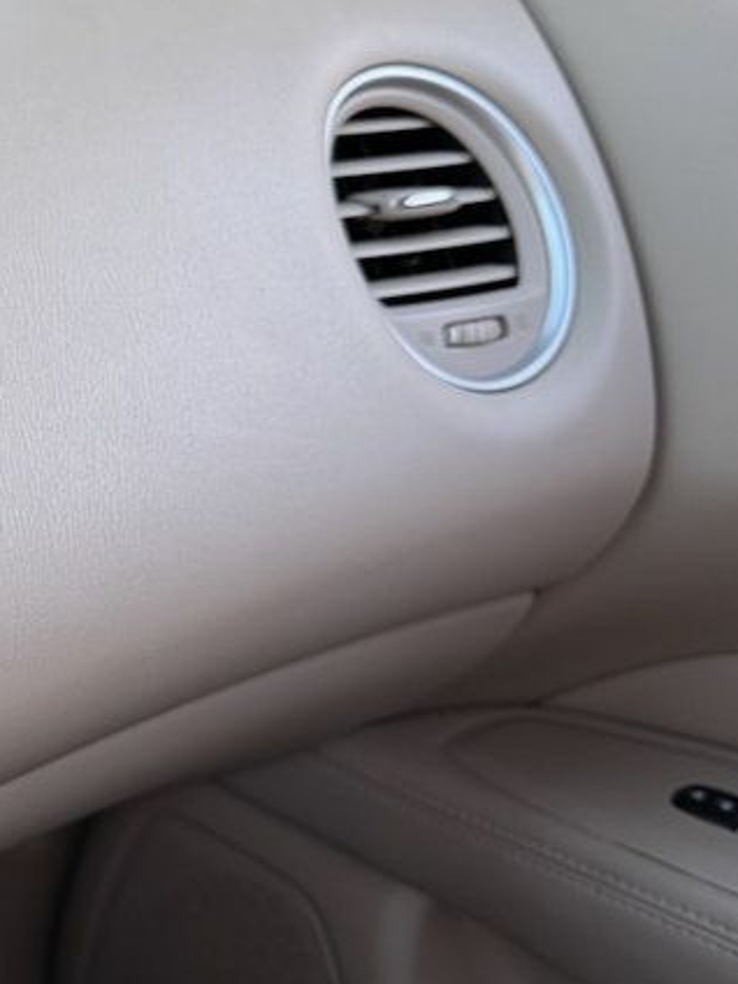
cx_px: -230
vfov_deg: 33.2
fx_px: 1649
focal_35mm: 58
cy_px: 511
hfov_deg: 22.5
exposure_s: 1/121
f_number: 1.78
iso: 64
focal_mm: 6.76
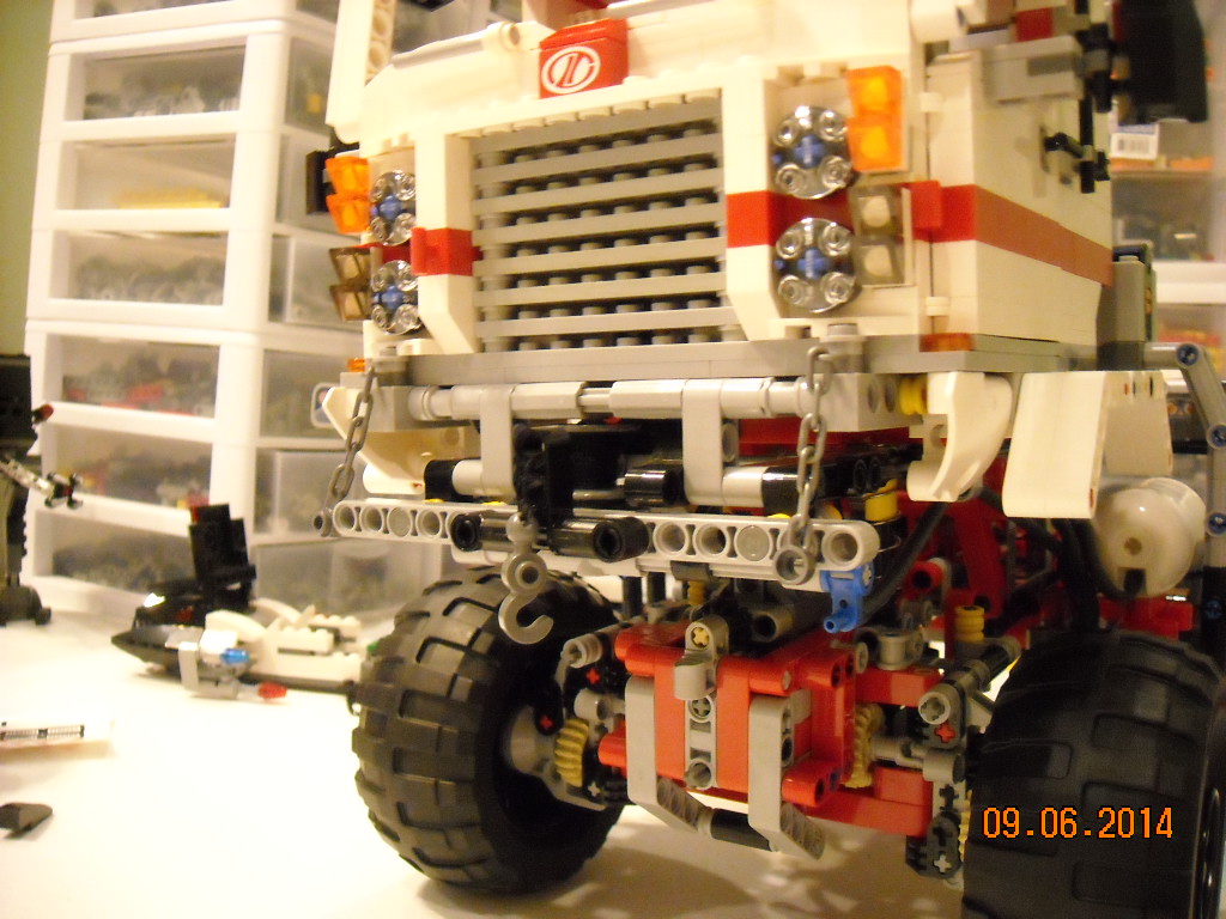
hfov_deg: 52.6
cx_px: 613
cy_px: 460
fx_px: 1240
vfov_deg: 40.7
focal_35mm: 35
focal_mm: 5.7
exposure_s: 1/20
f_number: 2.8
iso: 800
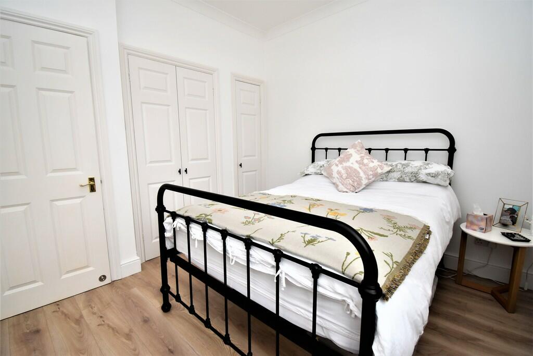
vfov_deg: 77.3
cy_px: 178
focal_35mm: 15
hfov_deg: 100.4
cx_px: 266
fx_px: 222
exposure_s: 1/100
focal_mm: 10
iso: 800
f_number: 5
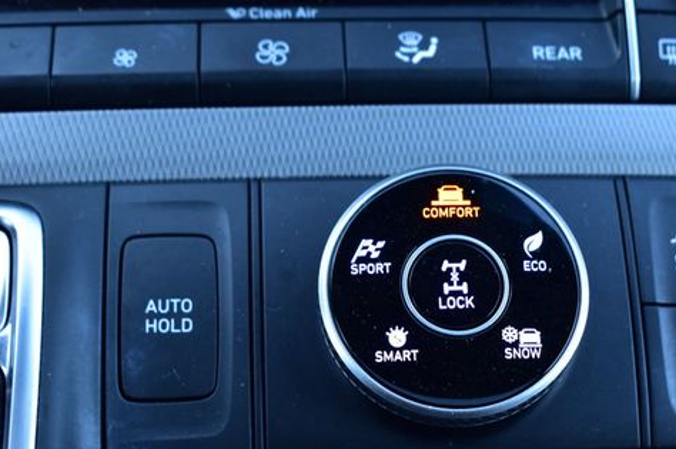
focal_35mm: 77
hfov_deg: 26.3
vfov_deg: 17.7
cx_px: 418
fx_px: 1444
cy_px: 267
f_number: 6.3
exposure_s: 1/15
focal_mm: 38
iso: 400
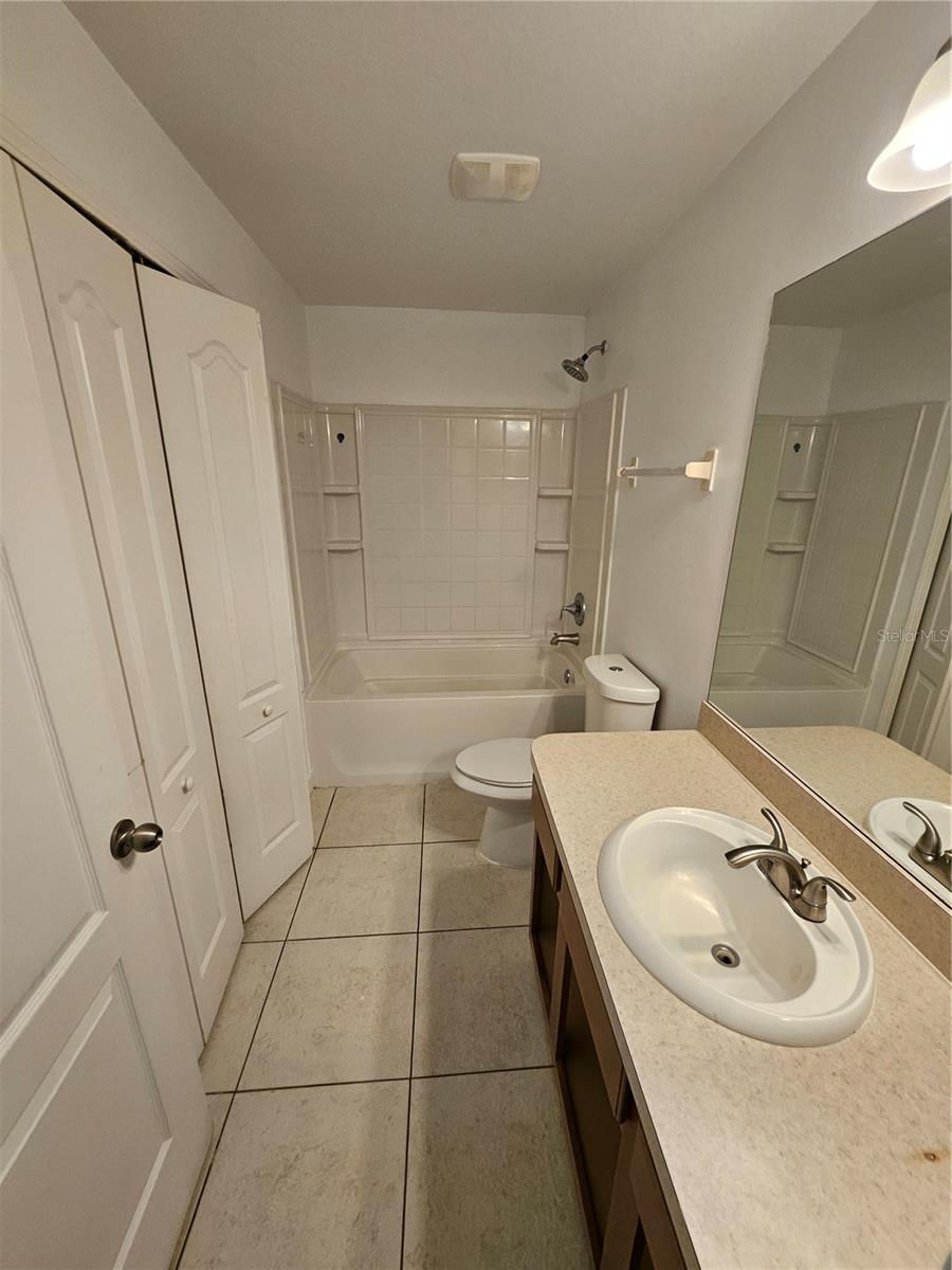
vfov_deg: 106.2
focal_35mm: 13
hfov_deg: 89.9
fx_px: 477
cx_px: 476
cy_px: 635
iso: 160
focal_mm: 1.7
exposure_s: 1/60
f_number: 2.2
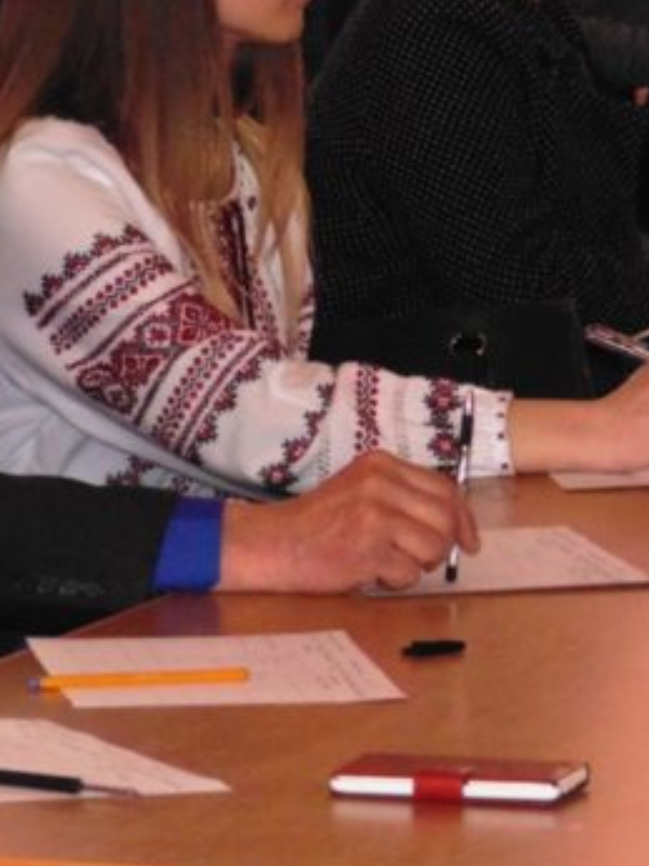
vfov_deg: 5.6
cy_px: 318
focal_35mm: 353
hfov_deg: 4.2
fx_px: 8835
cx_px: -128
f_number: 5.1
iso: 500
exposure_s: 1/60
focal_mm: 32.1
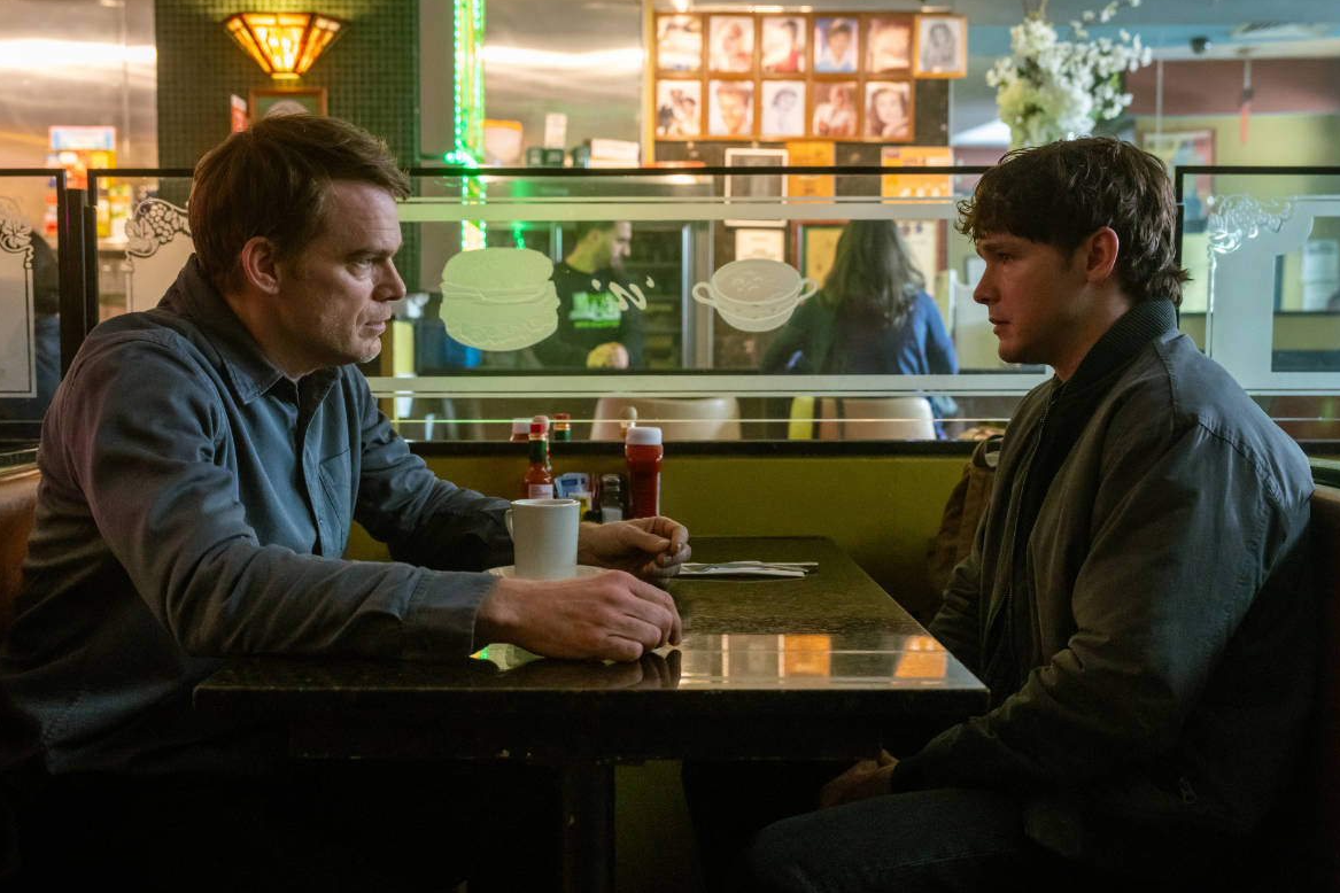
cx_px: 664
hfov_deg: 53.1
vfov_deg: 36.9
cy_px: 435
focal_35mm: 36
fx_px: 1340
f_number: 4
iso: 2500
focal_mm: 35
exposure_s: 1/80
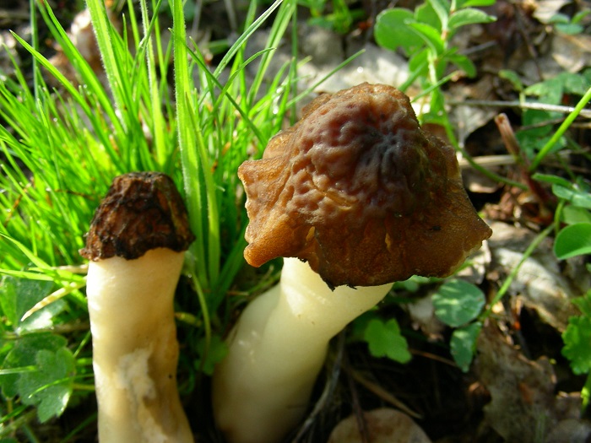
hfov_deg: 49.0
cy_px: 222
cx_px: 296
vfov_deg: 37.7
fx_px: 649
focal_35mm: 38
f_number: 3.5
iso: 50
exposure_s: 1/91.6
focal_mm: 6.3
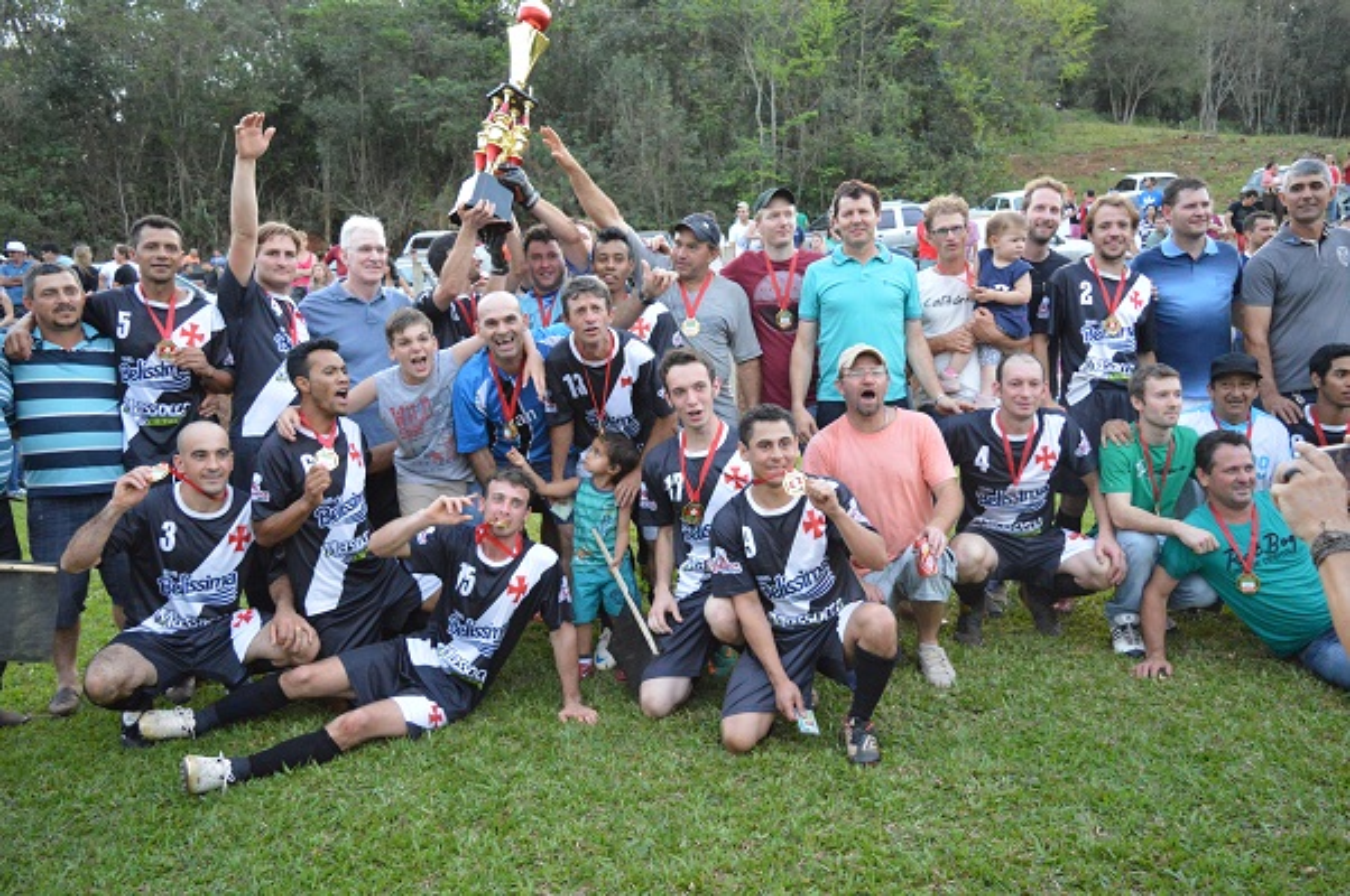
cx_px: 675
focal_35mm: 27
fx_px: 1011
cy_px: 448
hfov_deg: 67.4
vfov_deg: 47.8
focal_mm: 18
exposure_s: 1/500
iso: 2800
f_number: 3.5
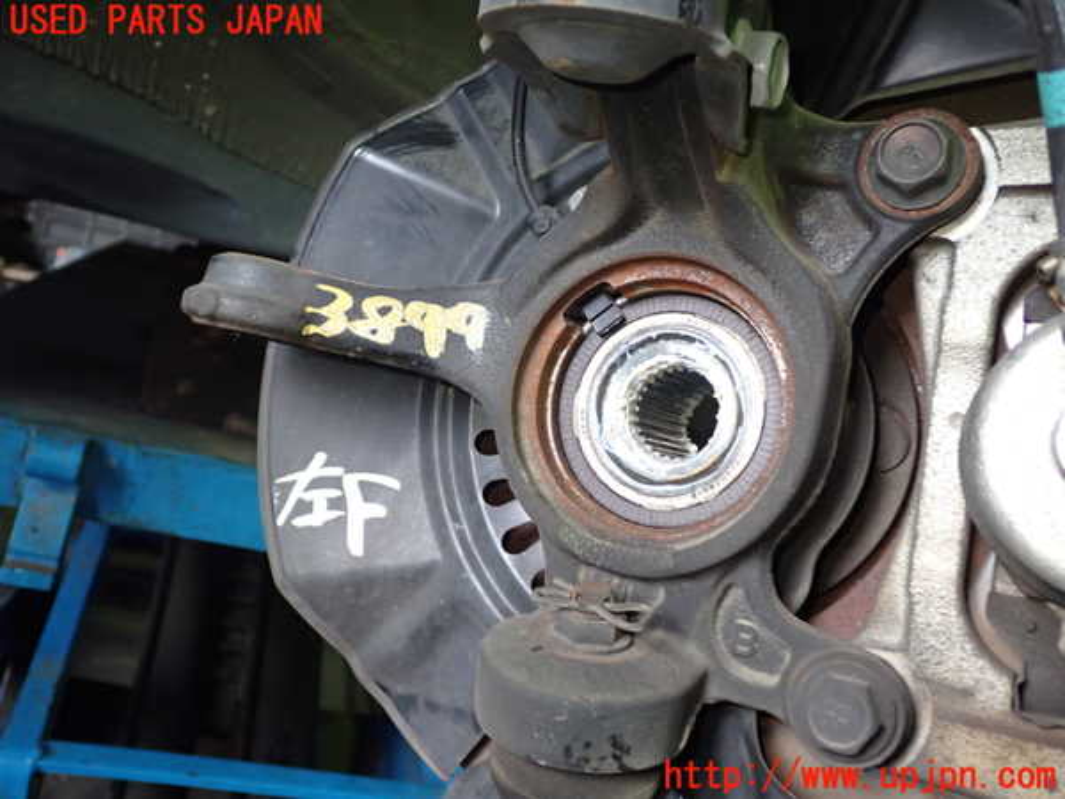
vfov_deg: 39.7
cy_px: 400
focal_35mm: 36
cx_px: 532
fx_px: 1108
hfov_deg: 51.4
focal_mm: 6.37
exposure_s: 1/40
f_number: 2.5
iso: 400
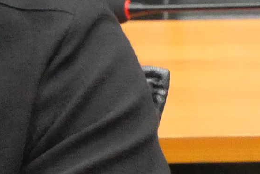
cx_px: 866
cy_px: 87
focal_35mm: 637
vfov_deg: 2.2
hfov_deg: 3.2
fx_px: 4603
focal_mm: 46
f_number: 5.6
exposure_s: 1/25
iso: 3200
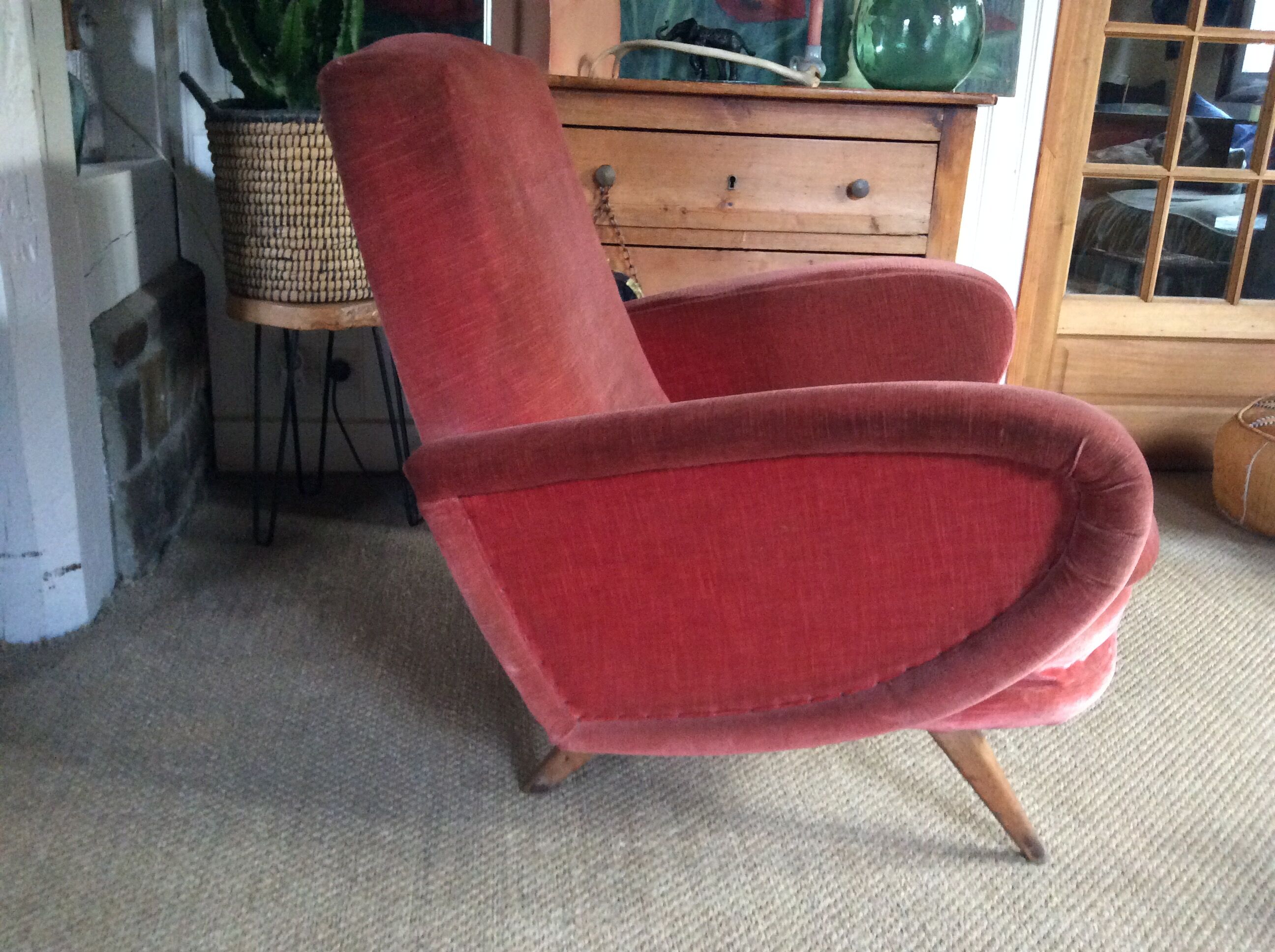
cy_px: 476
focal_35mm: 32
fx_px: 1177
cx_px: 638
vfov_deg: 44.1
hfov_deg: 56.9
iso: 320
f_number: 2.4
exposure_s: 1/25
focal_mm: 3.3
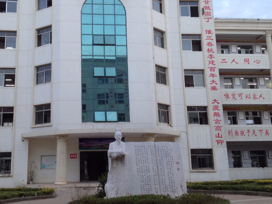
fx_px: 393
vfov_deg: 29.0
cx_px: 99
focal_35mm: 50
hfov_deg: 37.9
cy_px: 77
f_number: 2.4
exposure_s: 1/60
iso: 80
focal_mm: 4.28
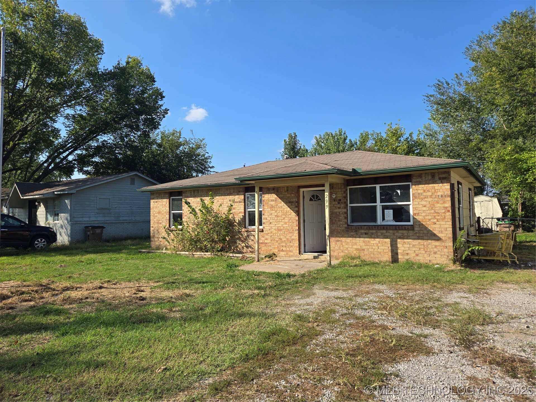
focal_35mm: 23
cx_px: 268
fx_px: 356
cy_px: 201
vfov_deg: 58.9
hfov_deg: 73.9
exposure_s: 1/1525
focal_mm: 5.4
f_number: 1.8
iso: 25
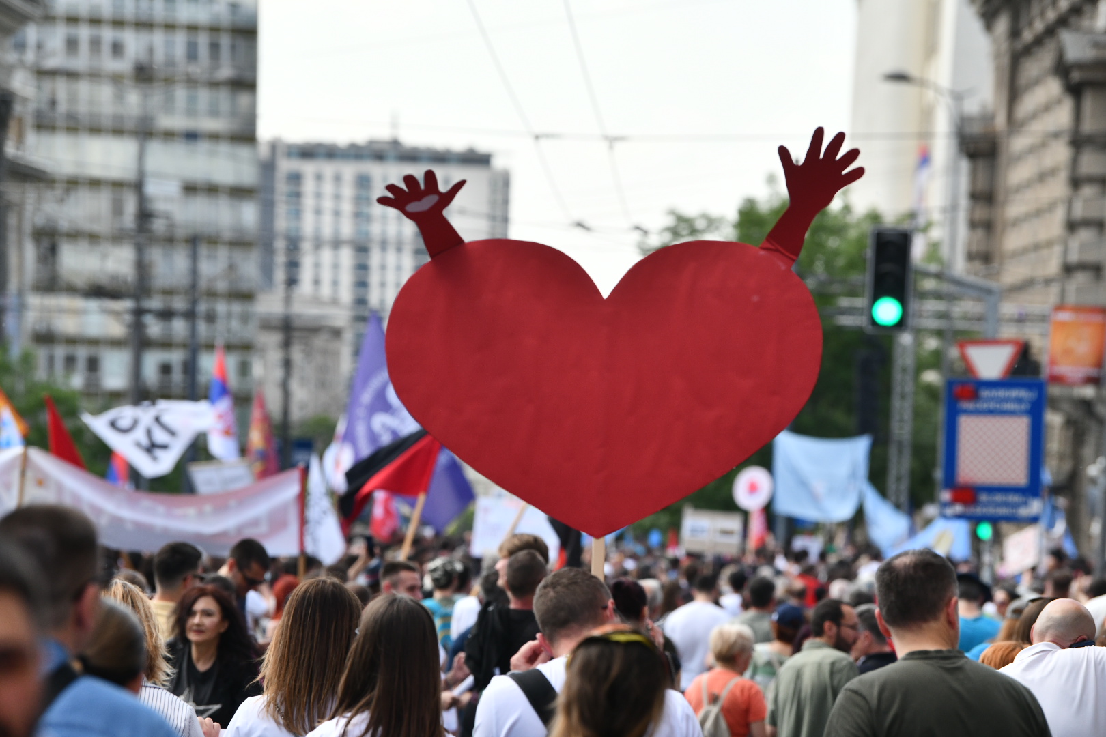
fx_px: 5222
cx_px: 553
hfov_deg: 12.1
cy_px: 368
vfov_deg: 8.1
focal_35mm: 170
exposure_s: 1/2000
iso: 500
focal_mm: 170
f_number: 4.5
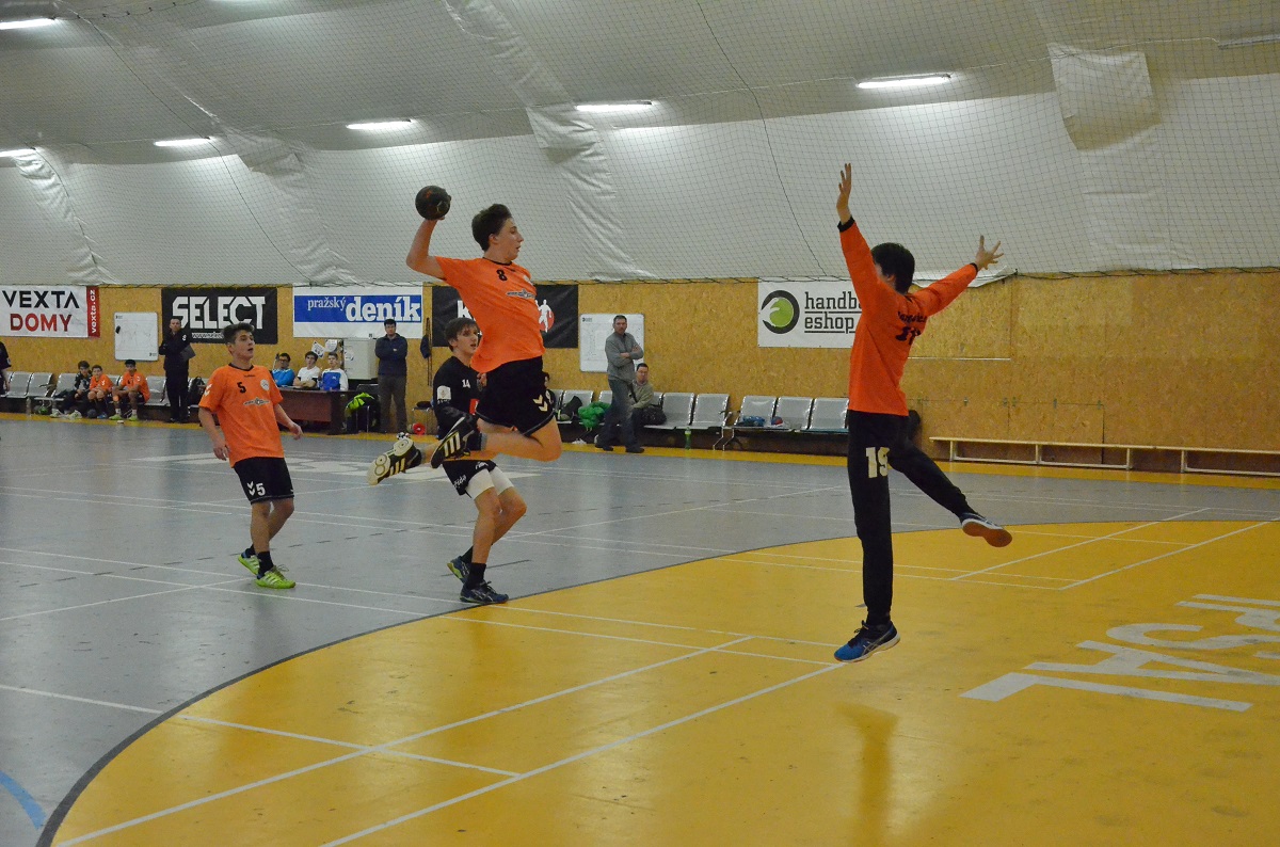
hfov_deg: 41.2
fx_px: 1703
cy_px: 424
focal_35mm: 48
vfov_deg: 27.9
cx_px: 640
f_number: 5.6
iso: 6400
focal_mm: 32
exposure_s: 1/1000
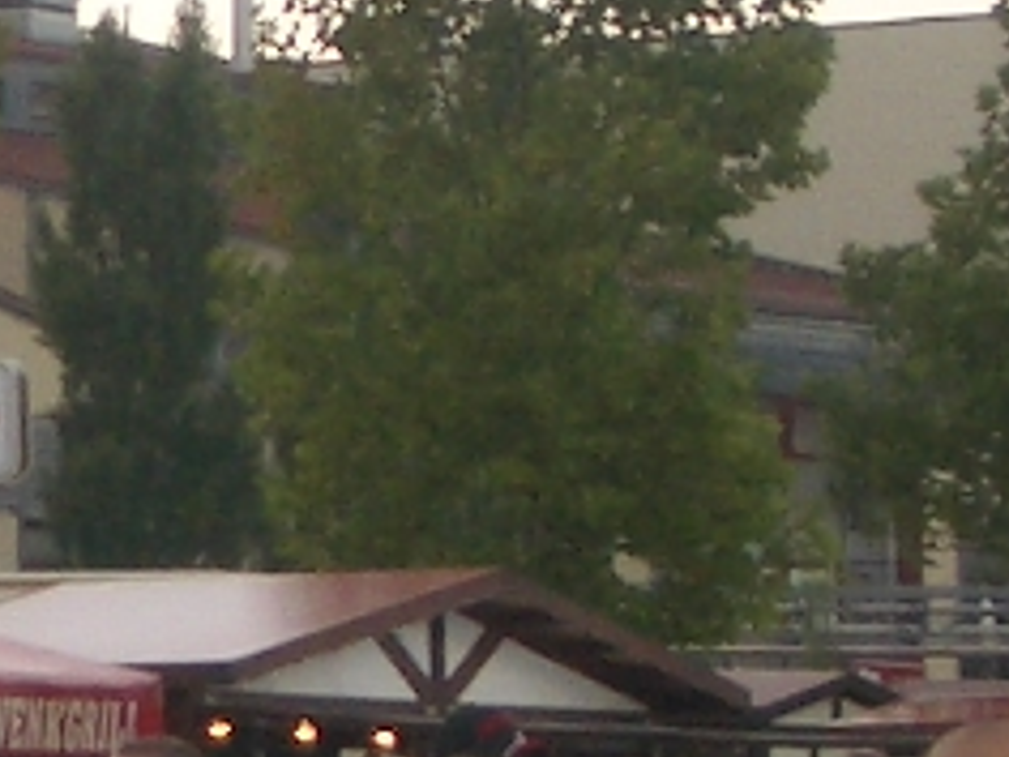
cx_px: -376
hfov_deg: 8.2
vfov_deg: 6.3
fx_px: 6908
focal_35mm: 237
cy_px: 620
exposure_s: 1/200
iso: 50
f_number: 2.6
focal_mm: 5.8
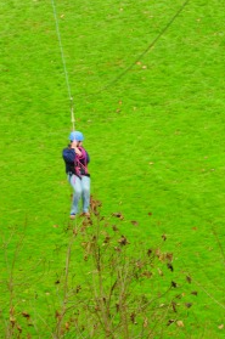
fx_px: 4573
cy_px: 176
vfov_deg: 4.2
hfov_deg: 2.8
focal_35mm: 486
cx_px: 95
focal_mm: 200
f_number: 6.3
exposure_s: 1/125
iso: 250
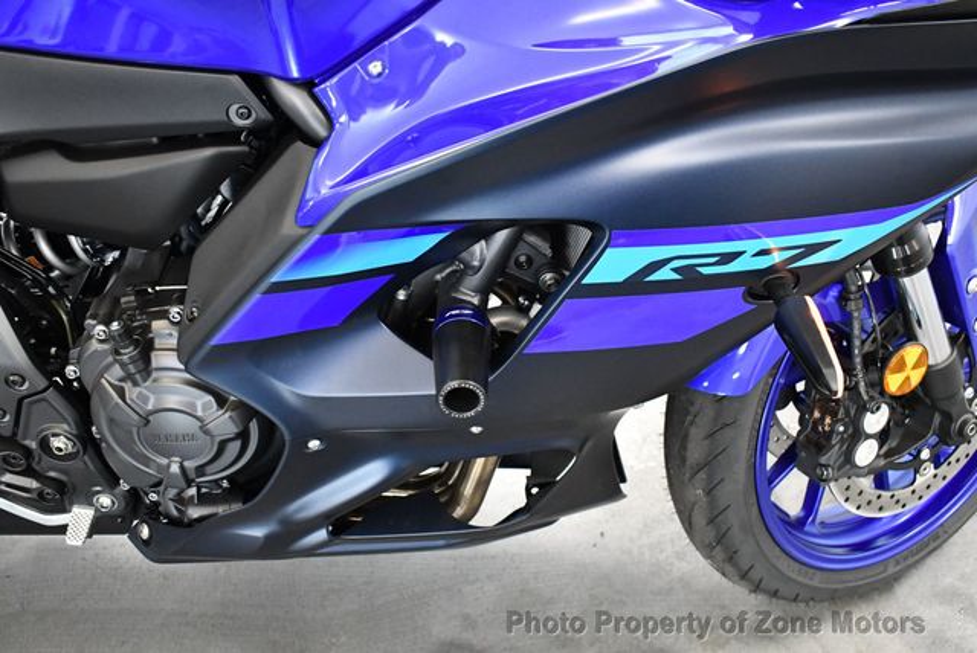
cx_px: 488
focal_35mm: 36
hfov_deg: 53.1
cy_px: 326
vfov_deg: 36.9
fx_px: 978
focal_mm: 18
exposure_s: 1/125
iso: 3200
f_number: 3.5
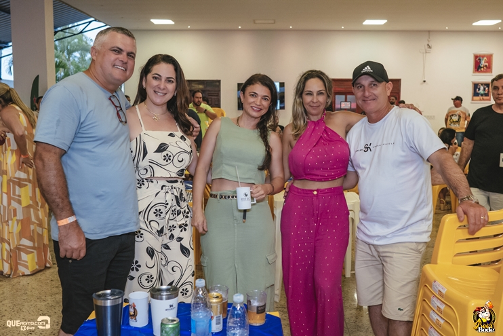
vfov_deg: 36.9
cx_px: 252
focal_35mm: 36
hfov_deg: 53.1
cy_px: 168
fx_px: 503
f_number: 3.2
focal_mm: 24
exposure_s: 1/250
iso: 2500
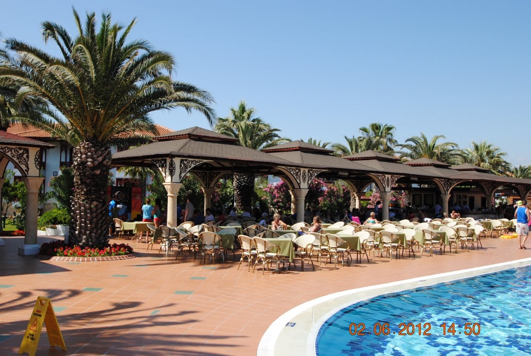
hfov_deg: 53.1
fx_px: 532
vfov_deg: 37.0
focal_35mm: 36
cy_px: 178
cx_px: 266
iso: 100
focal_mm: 24
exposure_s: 1/200
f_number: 7.1
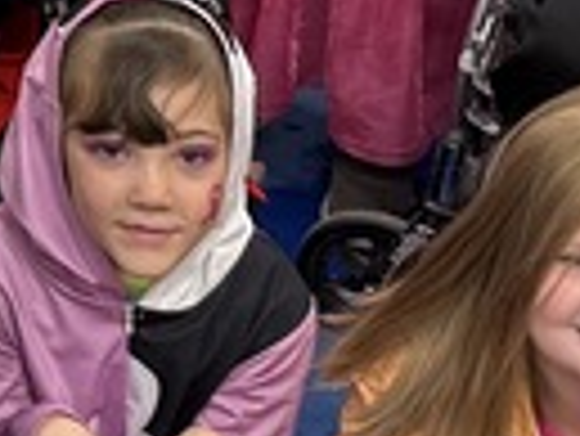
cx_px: -769
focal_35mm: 191
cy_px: -440
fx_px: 3203
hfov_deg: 9.3
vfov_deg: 7.5
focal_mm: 6.76
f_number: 1.78
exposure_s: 1/60
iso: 125
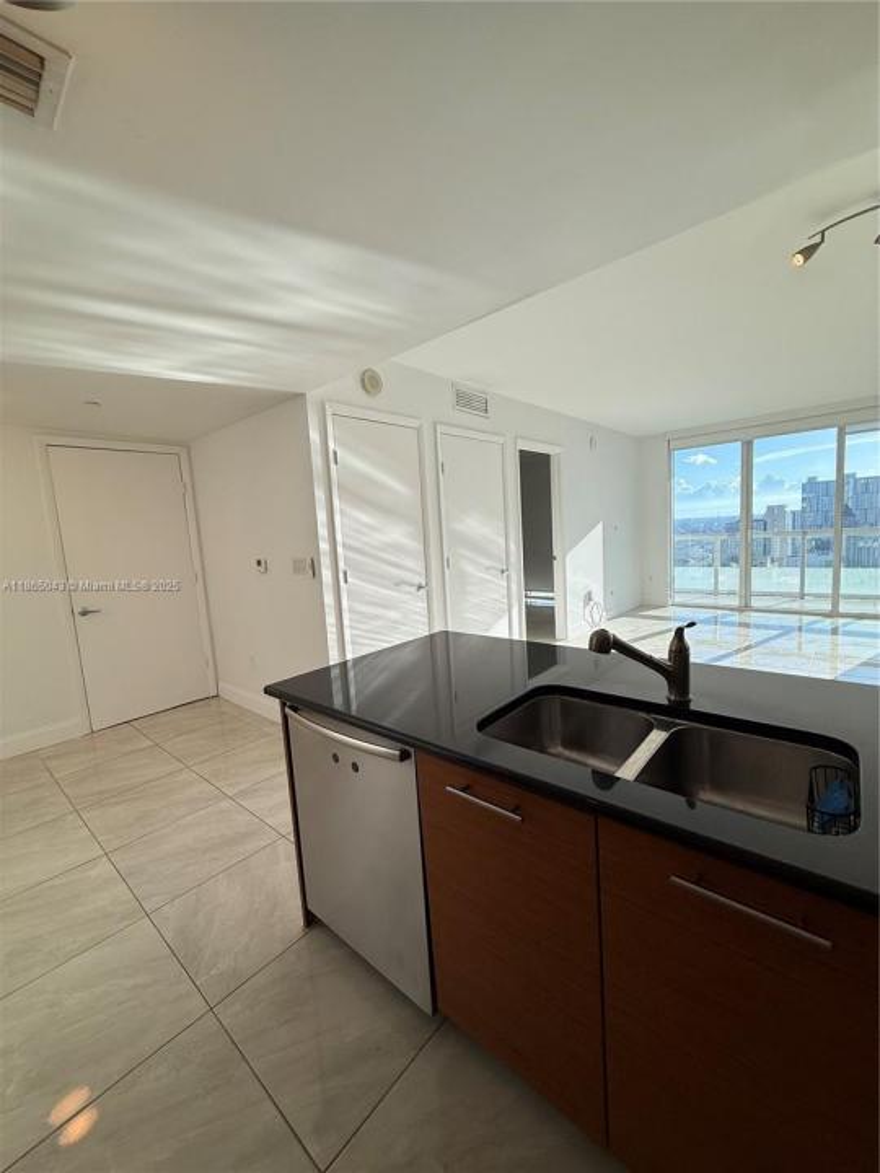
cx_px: 440
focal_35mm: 14
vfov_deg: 102.1
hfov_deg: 85.7
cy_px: 586
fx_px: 475
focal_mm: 2.22
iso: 50
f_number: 2.2
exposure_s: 1/368
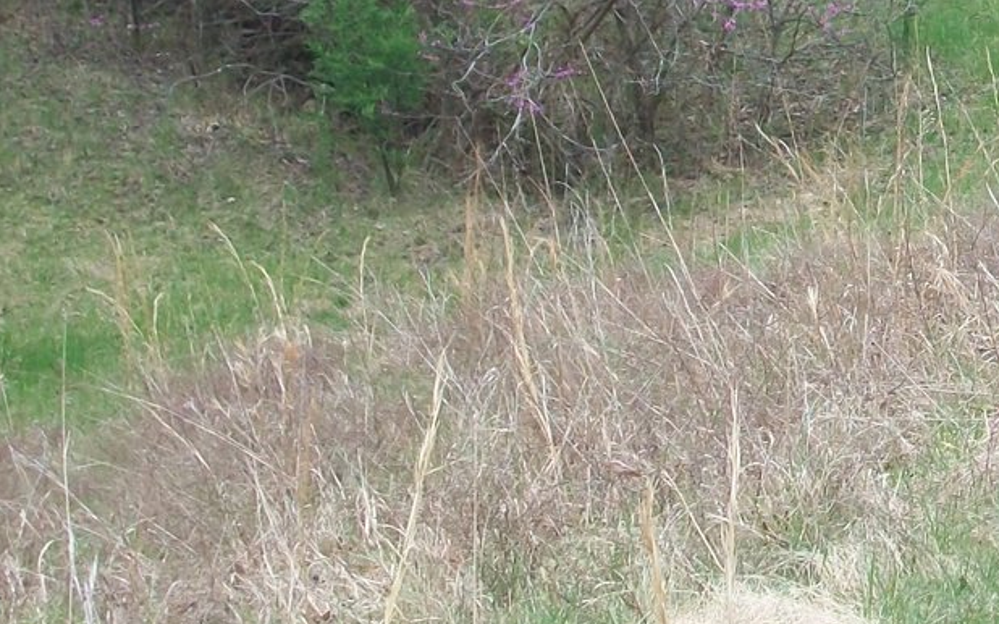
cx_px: 1003
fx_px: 2967
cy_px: 9
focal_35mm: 109
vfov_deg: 11.9
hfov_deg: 18.6
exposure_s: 1/100
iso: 80
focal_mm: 7.1
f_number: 3.2
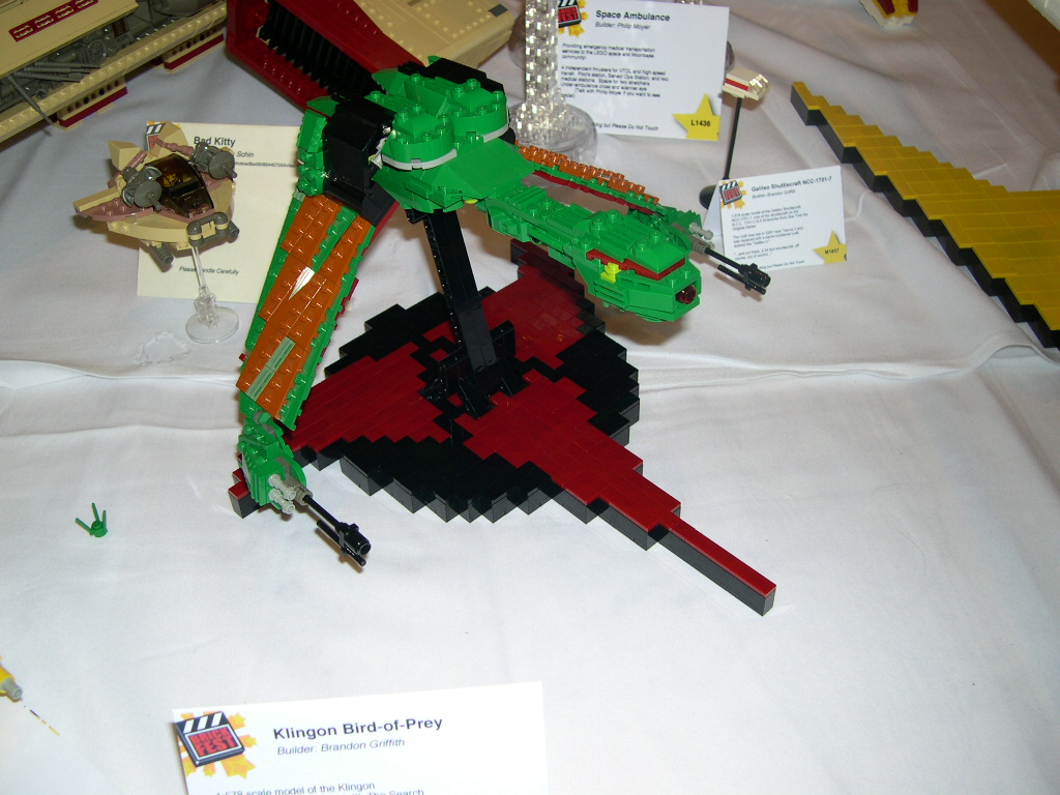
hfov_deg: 49.0
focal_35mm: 38
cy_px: 398
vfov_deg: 37.7
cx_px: 530
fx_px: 1164
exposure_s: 1/60
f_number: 2.8
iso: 100
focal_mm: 8
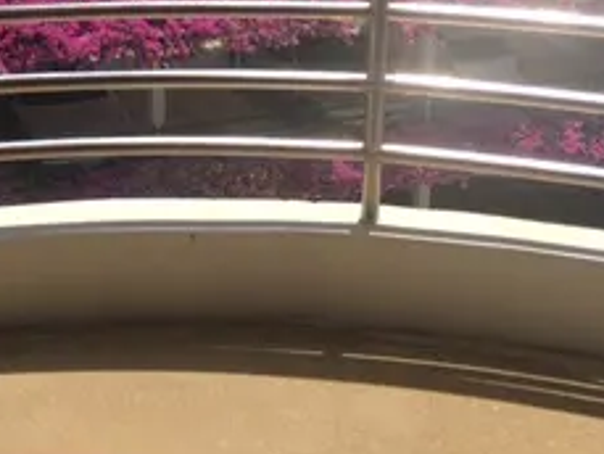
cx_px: 47
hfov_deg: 23.4
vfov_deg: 17.0
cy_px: -164
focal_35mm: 81
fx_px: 1414
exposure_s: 1/2024
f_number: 2.2
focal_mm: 4.15
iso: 25
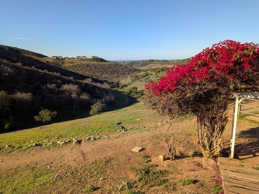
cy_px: 97
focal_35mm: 24
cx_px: 130
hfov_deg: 71.6
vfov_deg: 56.8
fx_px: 179
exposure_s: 1/2058
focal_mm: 4.53
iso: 43
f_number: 1.7
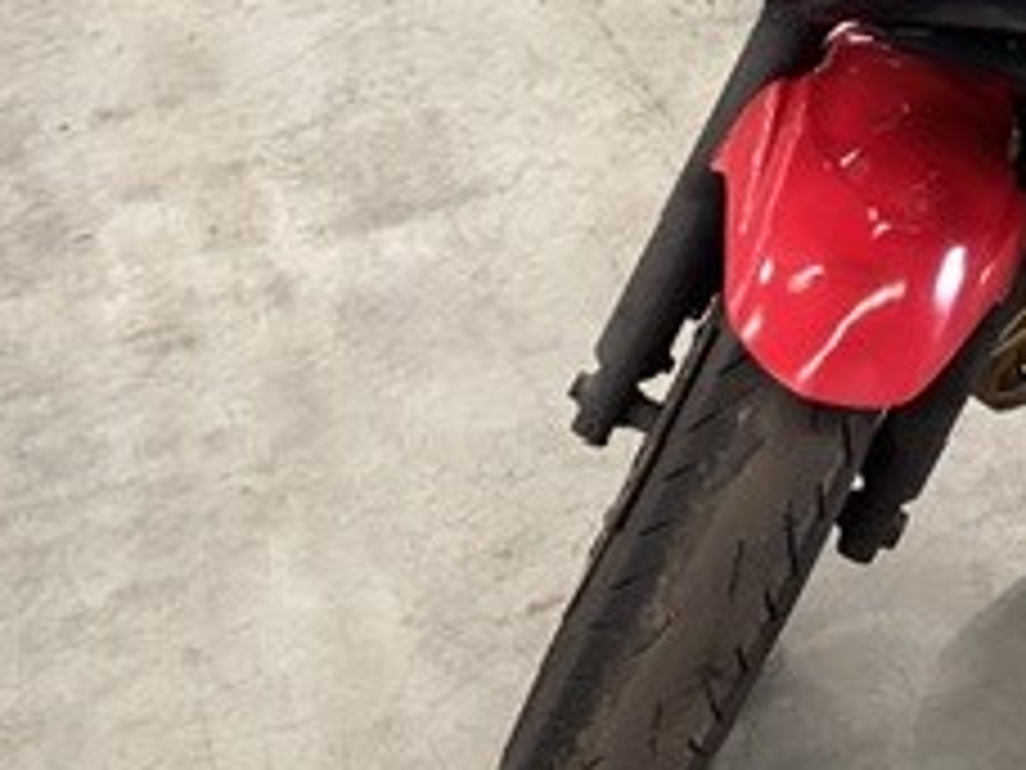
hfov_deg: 21.1
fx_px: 2579
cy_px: -41
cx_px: 1192
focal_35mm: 87
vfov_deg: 16.5
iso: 160
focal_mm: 3.3
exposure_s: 1/60
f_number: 2.4
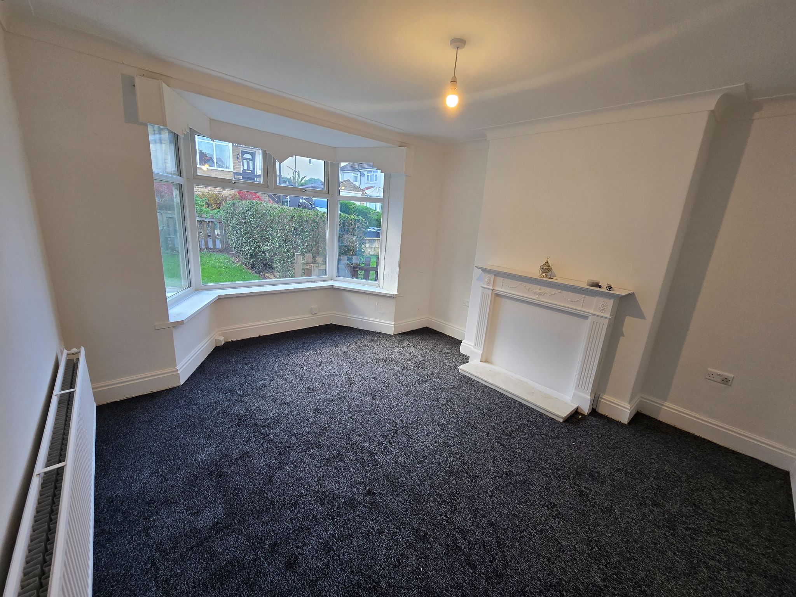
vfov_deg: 89.9
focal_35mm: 13
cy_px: 298
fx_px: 299
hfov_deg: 106.2
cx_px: 398
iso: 125
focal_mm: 2.2
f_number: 2.2
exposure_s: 1/50
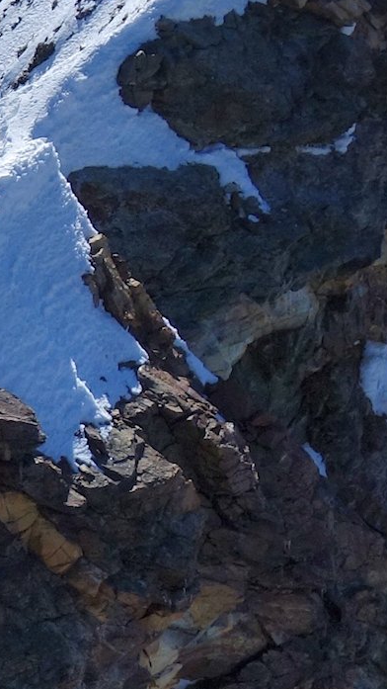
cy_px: 526
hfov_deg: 8.6
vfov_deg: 16.5
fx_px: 2354
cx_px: -534
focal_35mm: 129
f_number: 6.3
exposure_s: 1/800
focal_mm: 10.4
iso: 125
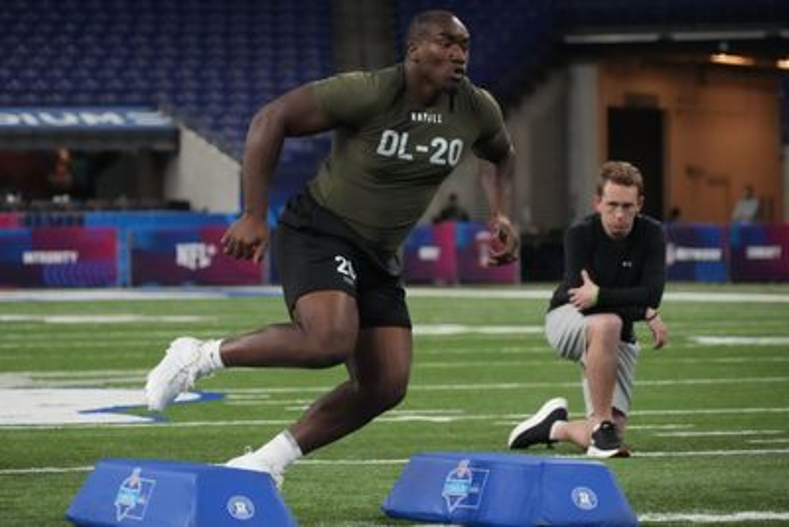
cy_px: 264
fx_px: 4187
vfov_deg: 7.2
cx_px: 394
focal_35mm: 191
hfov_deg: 10.8
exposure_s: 1/2000
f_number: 6.3
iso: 10000
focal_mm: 191
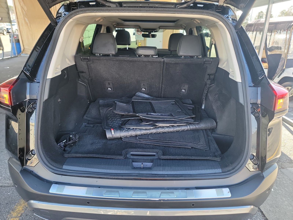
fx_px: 203
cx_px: 146
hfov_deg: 71.6
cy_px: 110
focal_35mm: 24
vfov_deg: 56.8
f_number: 1.8
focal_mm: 6.7
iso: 86
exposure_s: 1/59
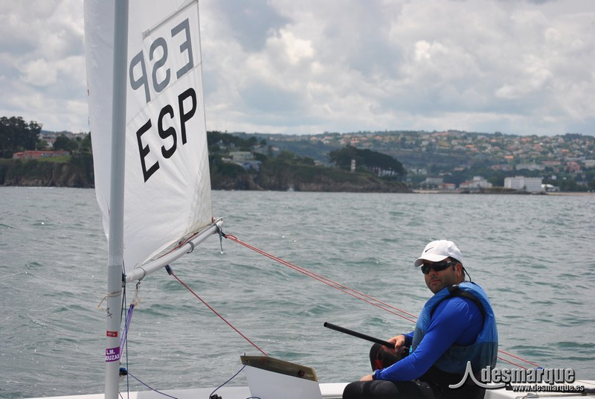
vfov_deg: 14.8
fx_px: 1539
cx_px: 298
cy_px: 200
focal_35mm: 93
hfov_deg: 21.9
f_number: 6.3
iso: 100
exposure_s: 1/640
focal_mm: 62
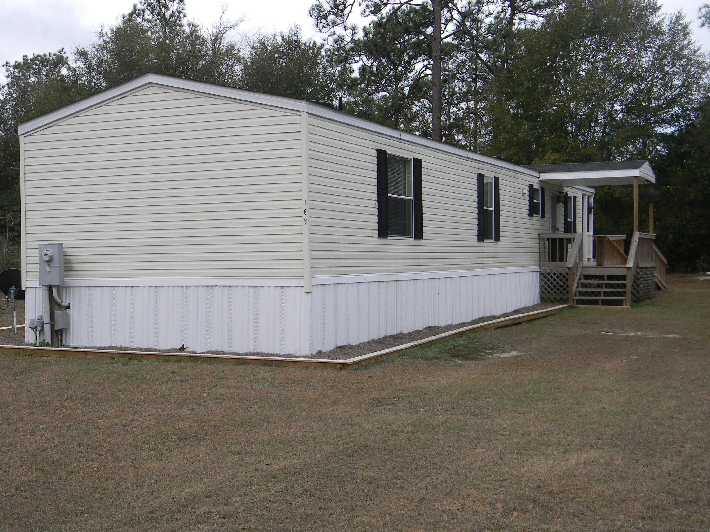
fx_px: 964
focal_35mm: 47
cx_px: 355
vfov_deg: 30.9
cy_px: 266
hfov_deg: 40.4
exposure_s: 1/513
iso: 80
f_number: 3.9
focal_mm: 8.6
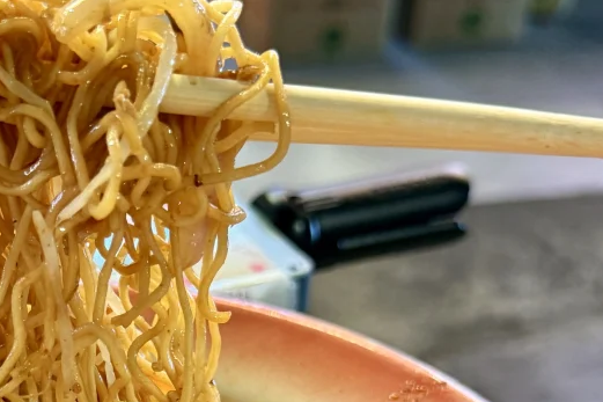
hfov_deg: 28.1
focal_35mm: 69
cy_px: 445
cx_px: 60
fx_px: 1155
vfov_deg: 18.9
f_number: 1.78
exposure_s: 1/50
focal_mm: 6.76
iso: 320
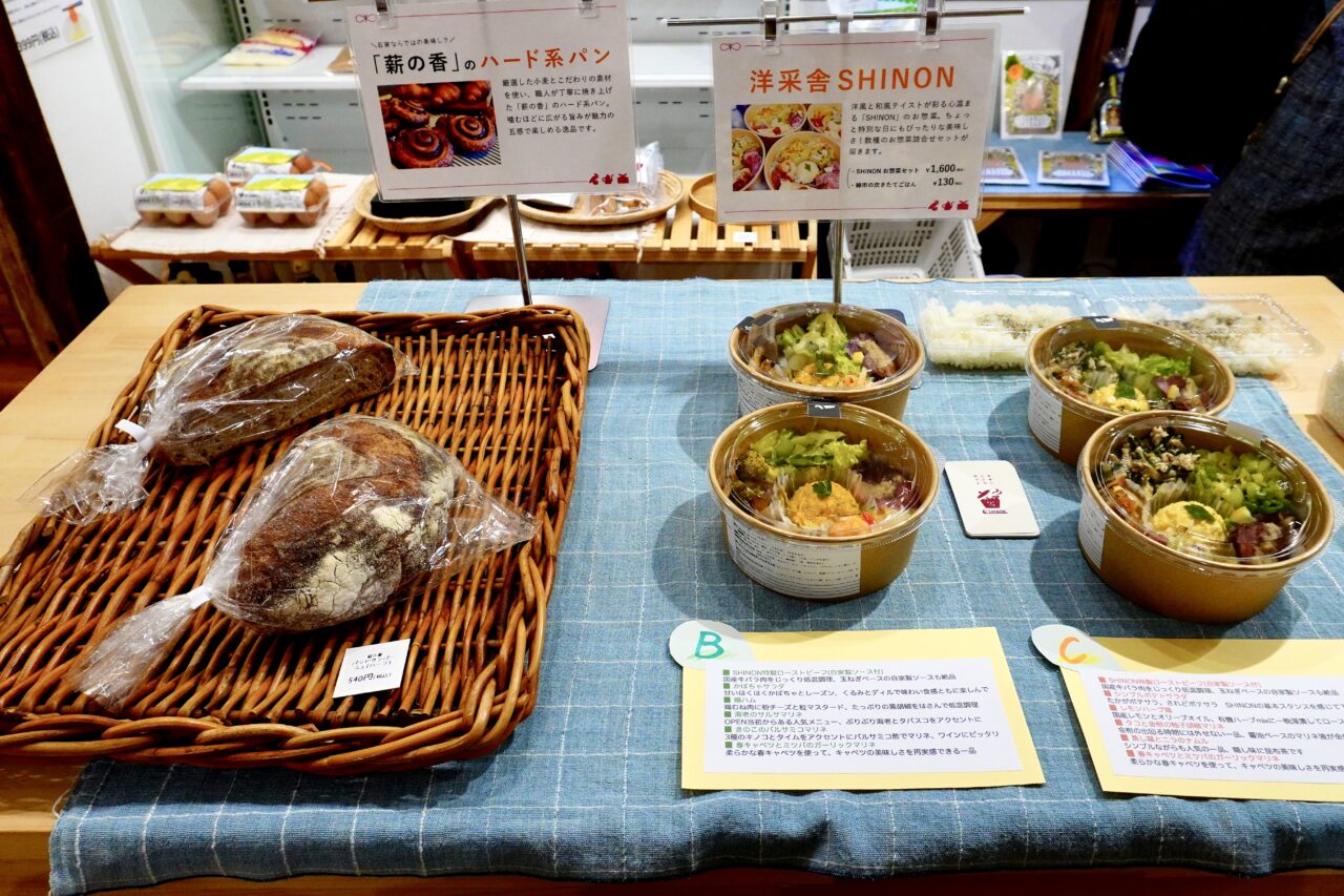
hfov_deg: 73.8
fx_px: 896
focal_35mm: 24
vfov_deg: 53.1
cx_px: 672
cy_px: 448
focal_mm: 16
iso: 800
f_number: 5.6
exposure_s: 1/100
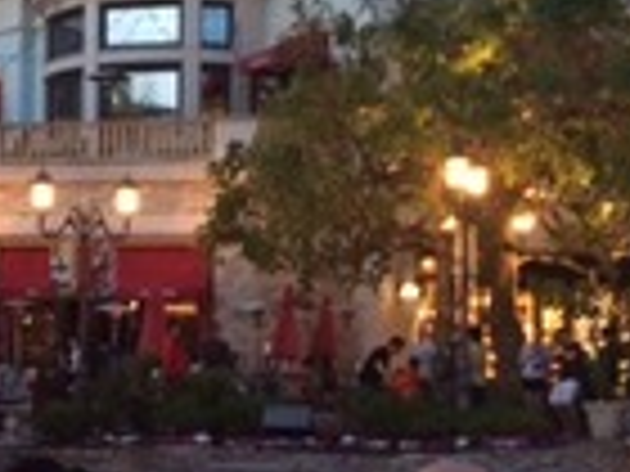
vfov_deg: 16.9
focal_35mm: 87
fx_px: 1583
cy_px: 308
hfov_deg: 22.0
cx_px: 58
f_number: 2.2
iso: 320
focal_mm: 4.15
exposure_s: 1/30
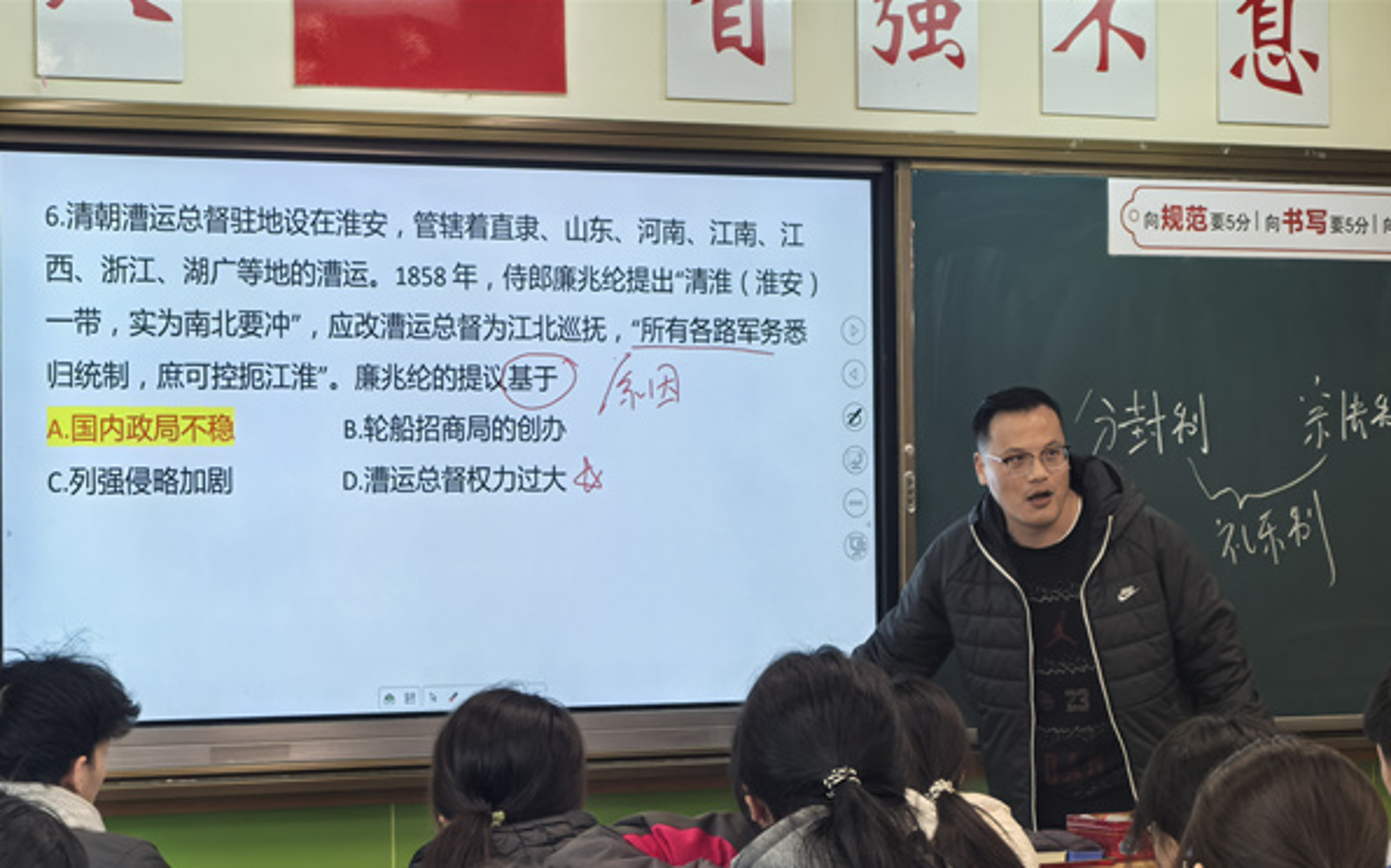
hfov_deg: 18.8
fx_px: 4206
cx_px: 696
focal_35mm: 111
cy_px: 523
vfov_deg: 11.8
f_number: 3
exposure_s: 1/50
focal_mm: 14.6
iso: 320
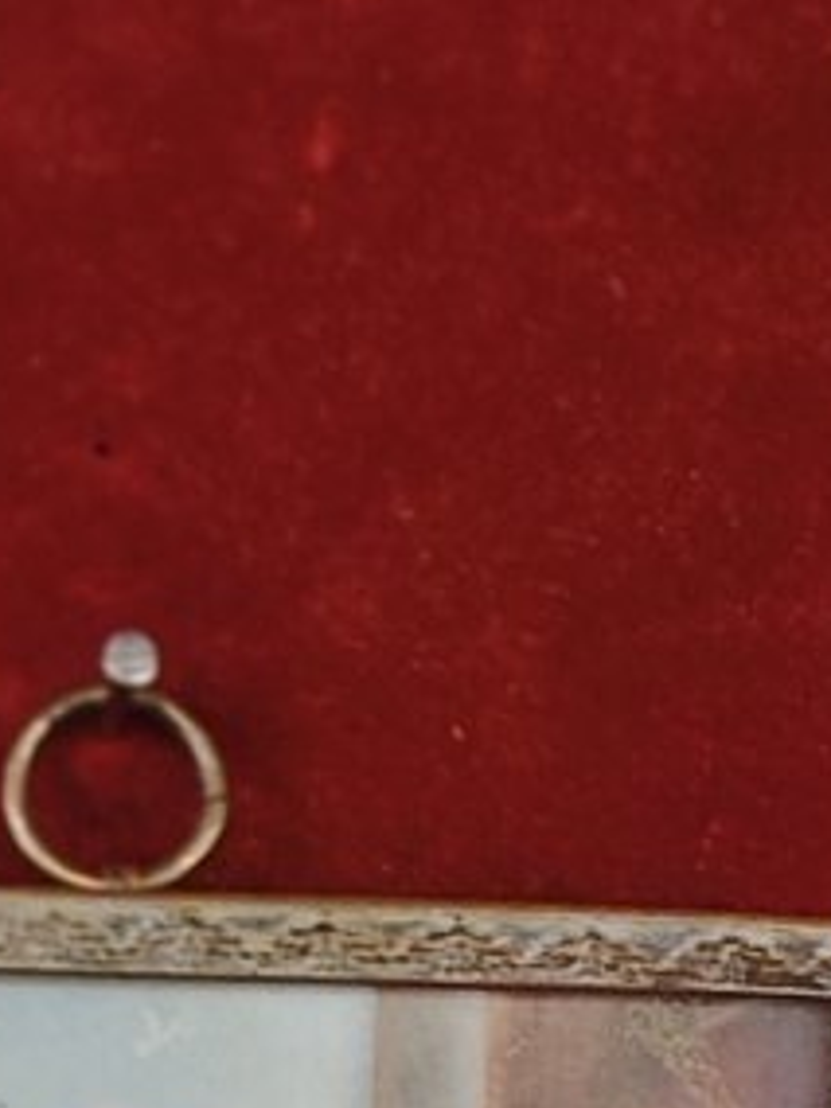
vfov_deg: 9.5
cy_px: 1682
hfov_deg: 7.3
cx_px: 140
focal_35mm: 203
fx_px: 6498
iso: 650
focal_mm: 5.25
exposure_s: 1/25
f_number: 4
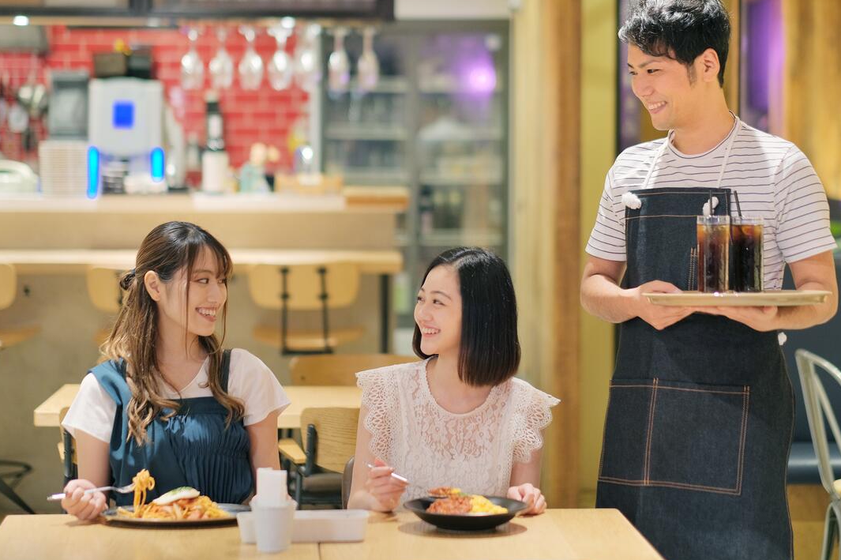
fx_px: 2358
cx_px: 426
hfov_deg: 20.2
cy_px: 248
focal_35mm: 101
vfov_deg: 13.5
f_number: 1.2
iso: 400
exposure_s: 1/180
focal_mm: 56
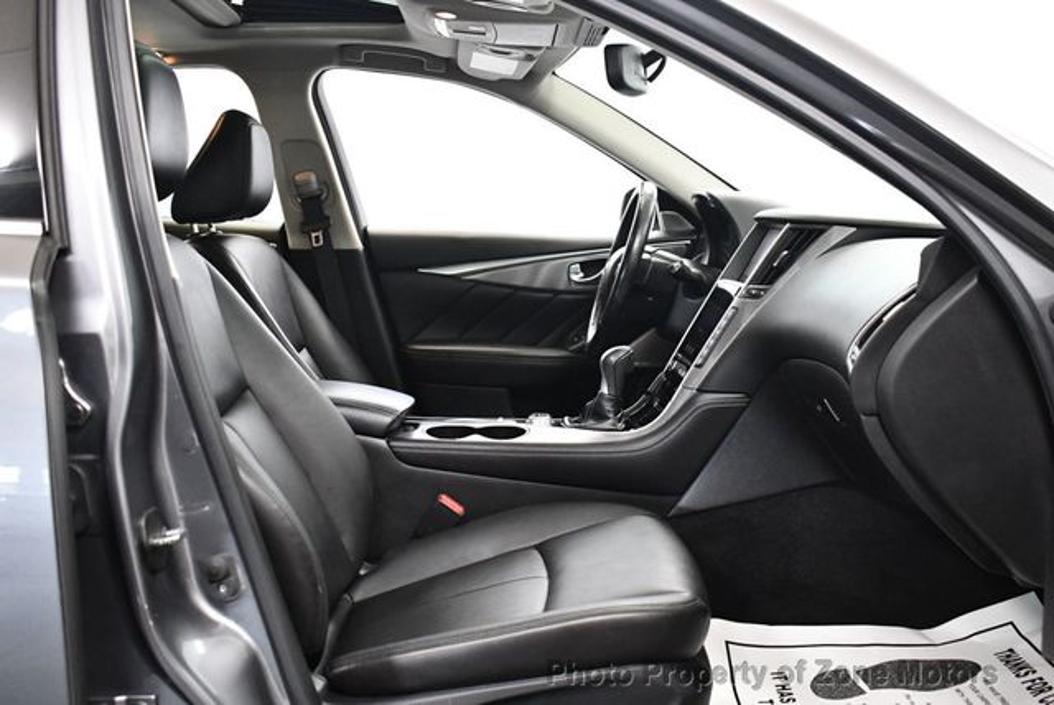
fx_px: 1055
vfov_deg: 36.9
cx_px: 527
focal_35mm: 36
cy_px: 352
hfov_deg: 53.1
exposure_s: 1/125
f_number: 3.5
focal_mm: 18
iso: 3200
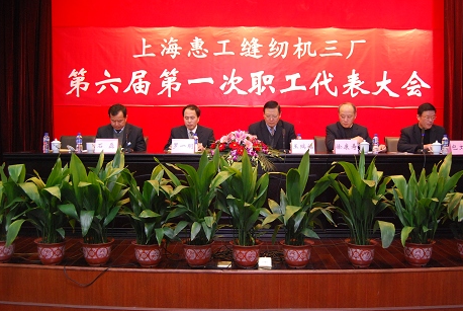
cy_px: 147
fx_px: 464
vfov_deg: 37.0
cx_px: 244
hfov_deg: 53.0
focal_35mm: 36
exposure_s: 1/60
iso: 900
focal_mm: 22
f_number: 4
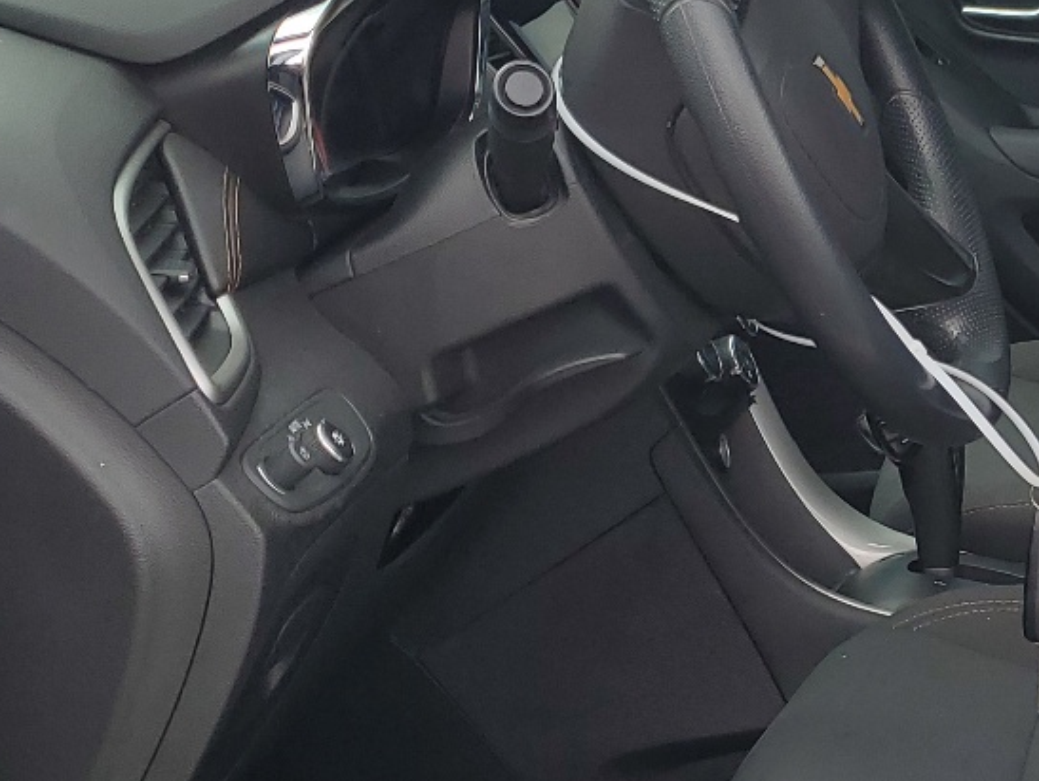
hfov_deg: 24.2
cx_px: 1096
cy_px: 521
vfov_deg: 19.3
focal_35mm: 76
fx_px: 2283
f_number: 1.5
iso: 50
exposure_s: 1/769
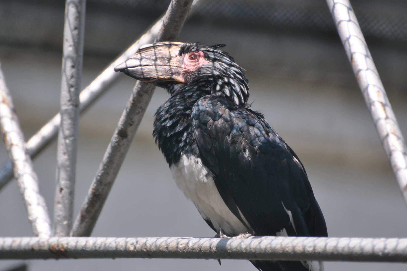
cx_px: 204
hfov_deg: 4.6
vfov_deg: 3.0
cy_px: 136
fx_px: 5082
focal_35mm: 450
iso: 720
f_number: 5.6
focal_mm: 300
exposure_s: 1/1000
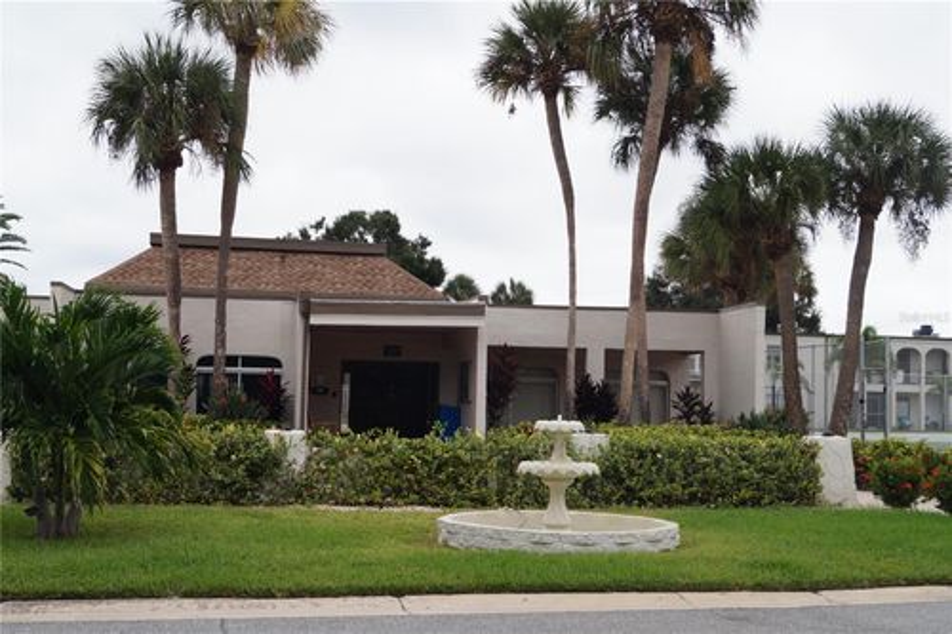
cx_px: 476
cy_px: 317
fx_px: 1190
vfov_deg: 29.8
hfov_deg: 43.6
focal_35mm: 45
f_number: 9
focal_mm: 30
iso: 100
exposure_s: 1/125
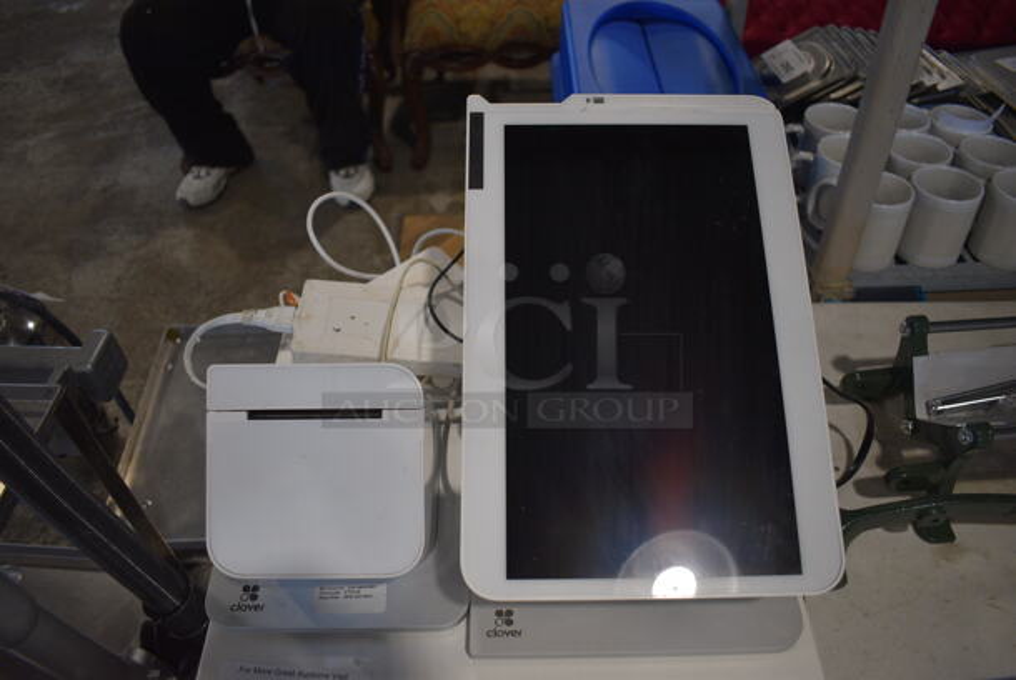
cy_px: 340
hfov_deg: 67.3
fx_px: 763
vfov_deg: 48.0
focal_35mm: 27
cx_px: 508
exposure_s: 1/250
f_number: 3.5
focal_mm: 18
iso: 720
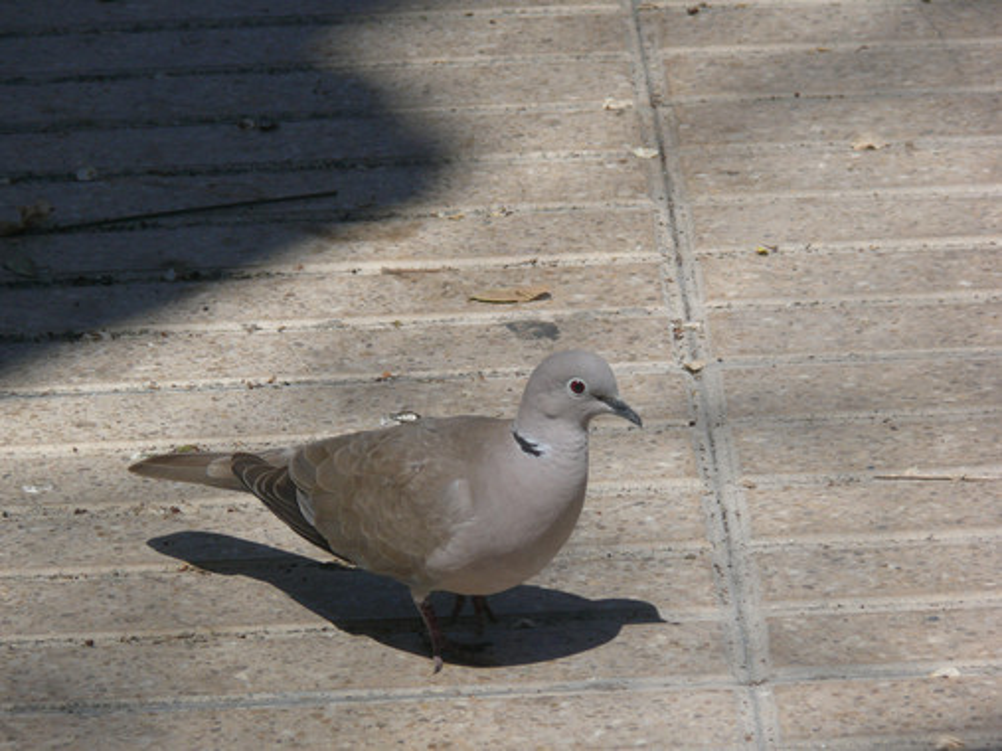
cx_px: 501
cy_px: 376
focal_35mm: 363
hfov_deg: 5.5
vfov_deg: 4.1
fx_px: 10505
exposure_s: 1/500
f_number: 5.6
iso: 100
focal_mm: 76.8
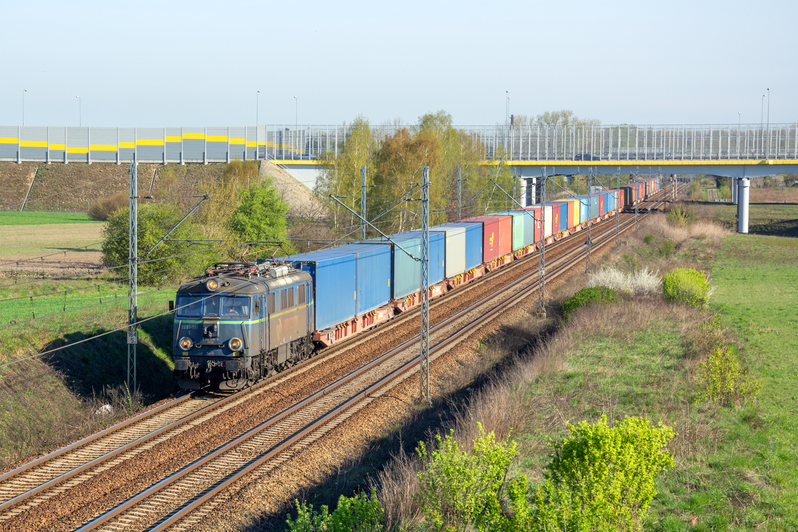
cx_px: 399
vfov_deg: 13.0
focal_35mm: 105
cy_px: 266
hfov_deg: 19.5
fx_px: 2328
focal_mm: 70
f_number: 9
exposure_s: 1/400
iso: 160
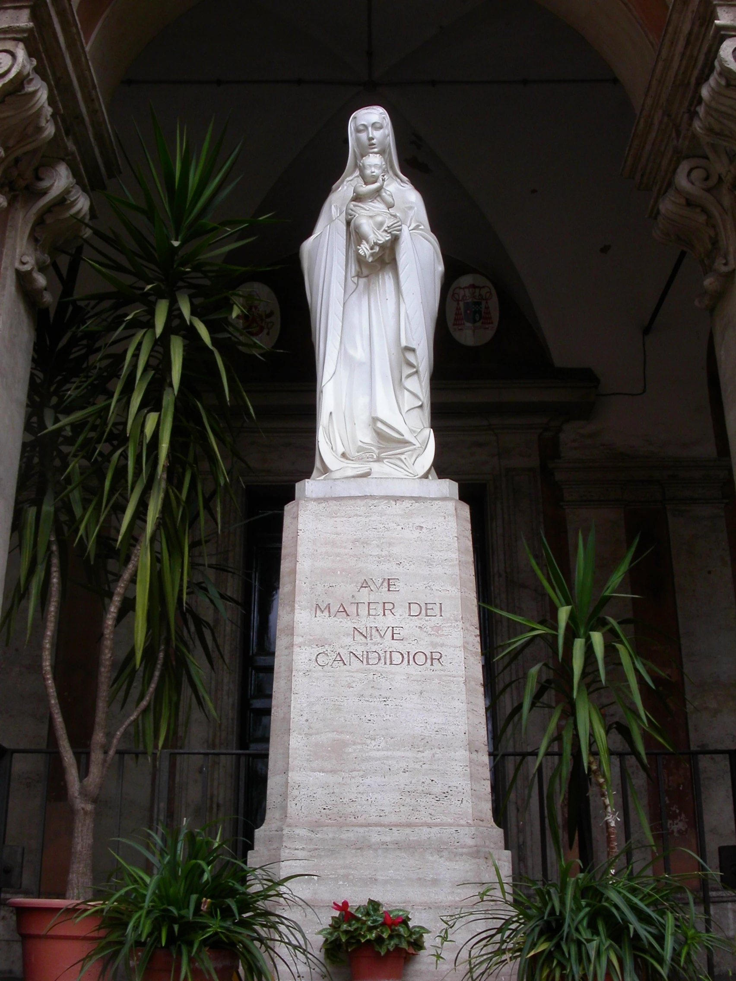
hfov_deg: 37.7
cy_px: 490
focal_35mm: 38
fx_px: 1077
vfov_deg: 49.0
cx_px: 368
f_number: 8
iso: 100
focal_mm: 7.8
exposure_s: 1/60
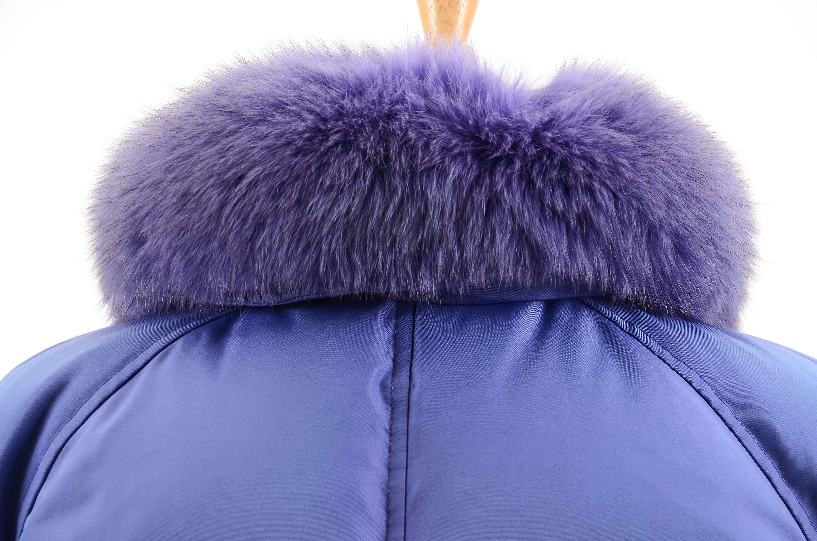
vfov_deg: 10.1
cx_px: 408
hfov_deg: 15.2
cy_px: 270
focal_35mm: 135
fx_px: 3057
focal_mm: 90
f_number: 8
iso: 160
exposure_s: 1/80
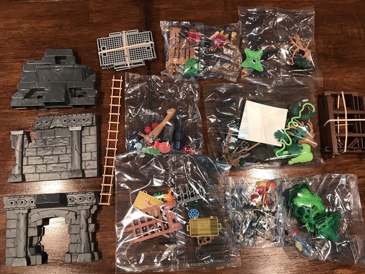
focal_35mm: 30
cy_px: 145
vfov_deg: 46.8
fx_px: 316
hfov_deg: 60.0
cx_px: 186
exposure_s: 1/15
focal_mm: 3.99
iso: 40
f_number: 1.8
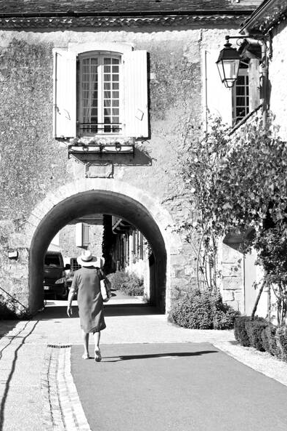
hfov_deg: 18.2
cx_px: 41
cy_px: 221
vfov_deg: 27.4
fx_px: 885
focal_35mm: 74
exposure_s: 1/1000
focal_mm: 25
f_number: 6.3
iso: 250
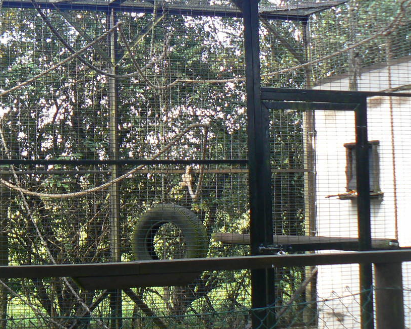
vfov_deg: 22.1
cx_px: 30
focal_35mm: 69
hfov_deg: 26.5
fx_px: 839
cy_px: 128
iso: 80
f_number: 4
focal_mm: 6
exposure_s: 1/60
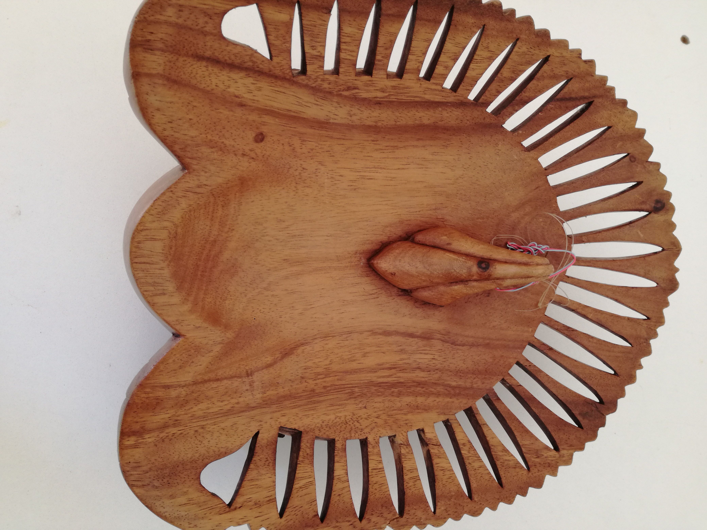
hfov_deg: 65.3
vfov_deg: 51.4
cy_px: 265
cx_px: 354
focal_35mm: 27
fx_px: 551
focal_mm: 3.79
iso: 80
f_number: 2
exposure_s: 1/50
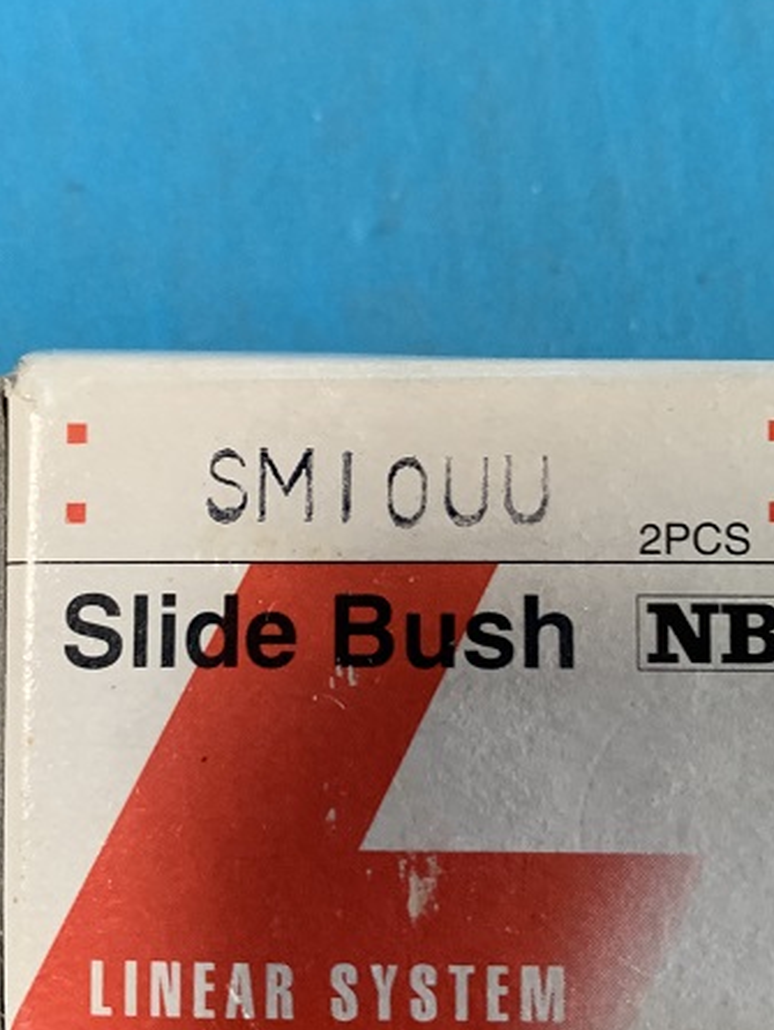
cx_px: 401
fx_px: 1400
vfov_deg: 40.4
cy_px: 532
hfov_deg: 30.9
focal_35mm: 47
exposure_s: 1/60
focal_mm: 4.25
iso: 250
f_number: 1.8
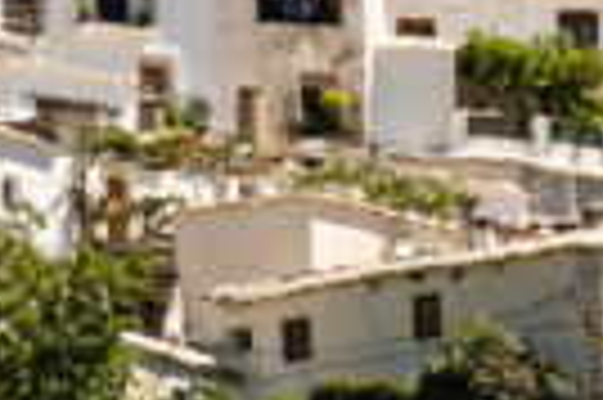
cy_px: -31
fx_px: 25613
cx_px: 900
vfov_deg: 0.9
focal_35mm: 1531
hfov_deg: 1.3
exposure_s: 1/125
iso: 100
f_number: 10
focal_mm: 200
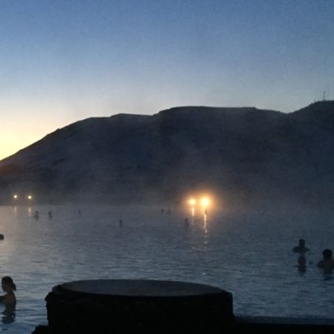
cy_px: 168
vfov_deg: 25.7
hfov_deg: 24.8
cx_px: 22
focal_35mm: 67
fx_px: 731
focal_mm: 4.15
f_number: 2.2
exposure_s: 1/25
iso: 250
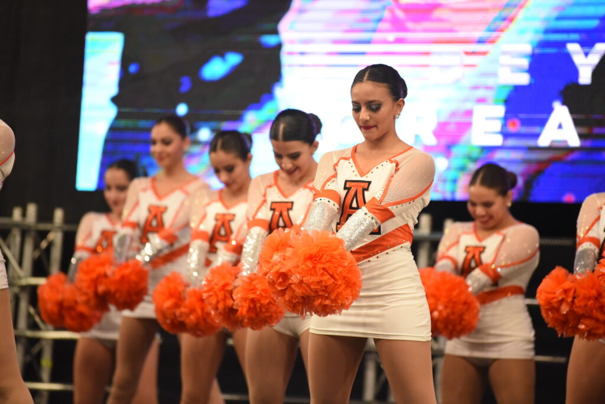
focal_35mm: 200
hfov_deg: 10.3
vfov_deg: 6.9
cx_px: 302
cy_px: 202
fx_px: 3363
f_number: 2.8
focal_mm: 200
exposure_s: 1/800
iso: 4000
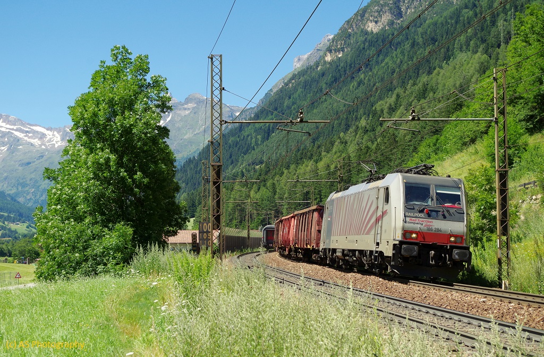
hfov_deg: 31.6
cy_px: 178
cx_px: 272
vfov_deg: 21.0
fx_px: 962
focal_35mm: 64
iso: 200
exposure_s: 1/400
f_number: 7.1
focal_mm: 42.5
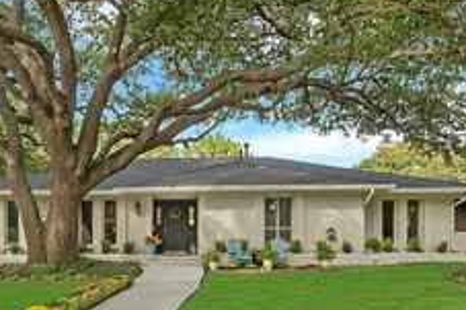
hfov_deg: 55.9
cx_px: 150
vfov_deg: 38.4
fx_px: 427
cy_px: 247
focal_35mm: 33
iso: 100
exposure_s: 1/125
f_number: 11
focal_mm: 10
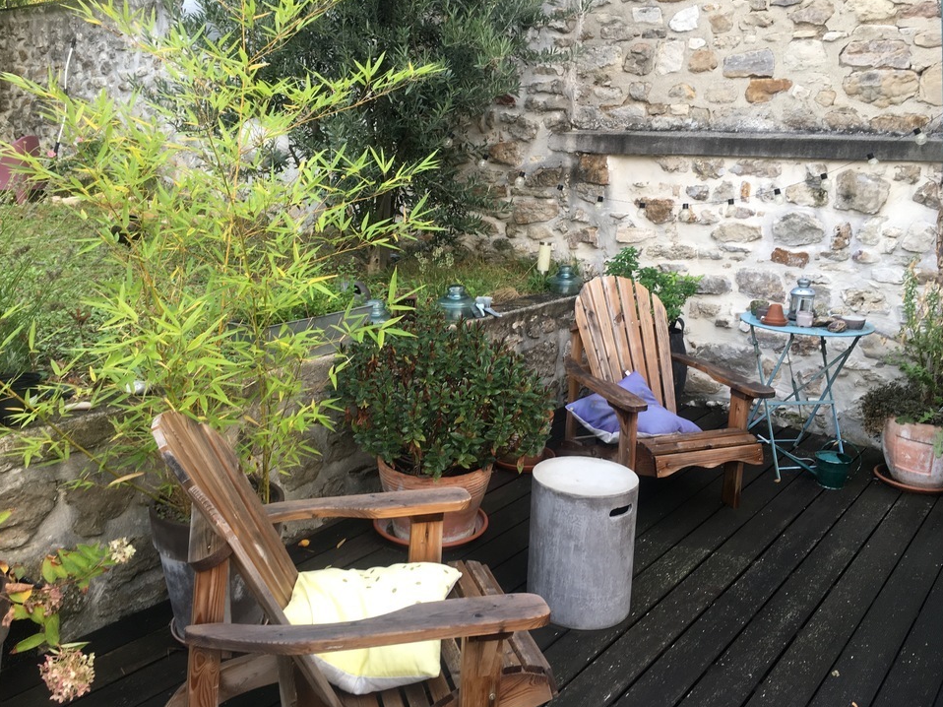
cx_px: 469
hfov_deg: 58.4
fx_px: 844
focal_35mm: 31
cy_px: 338
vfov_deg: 45.4
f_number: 2.2
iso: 32
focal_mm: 4.15
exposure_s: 1/50
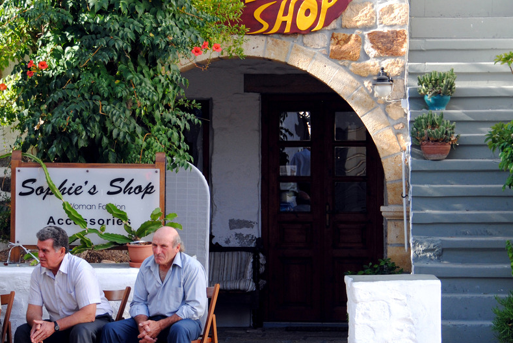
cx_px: 224
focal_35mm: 159
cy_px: 188
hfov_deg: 12.9
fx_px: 2268
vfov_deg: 8.7
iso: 200
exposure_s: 1/250
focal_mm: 70
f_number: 5
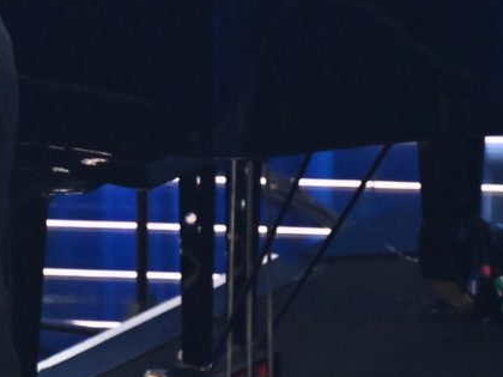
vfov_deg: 1.7
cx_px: -449
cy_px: 205
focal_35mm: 879
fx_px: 12773
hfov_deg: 2.2
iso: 4000
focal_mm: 150
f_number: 4
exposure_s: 1/250
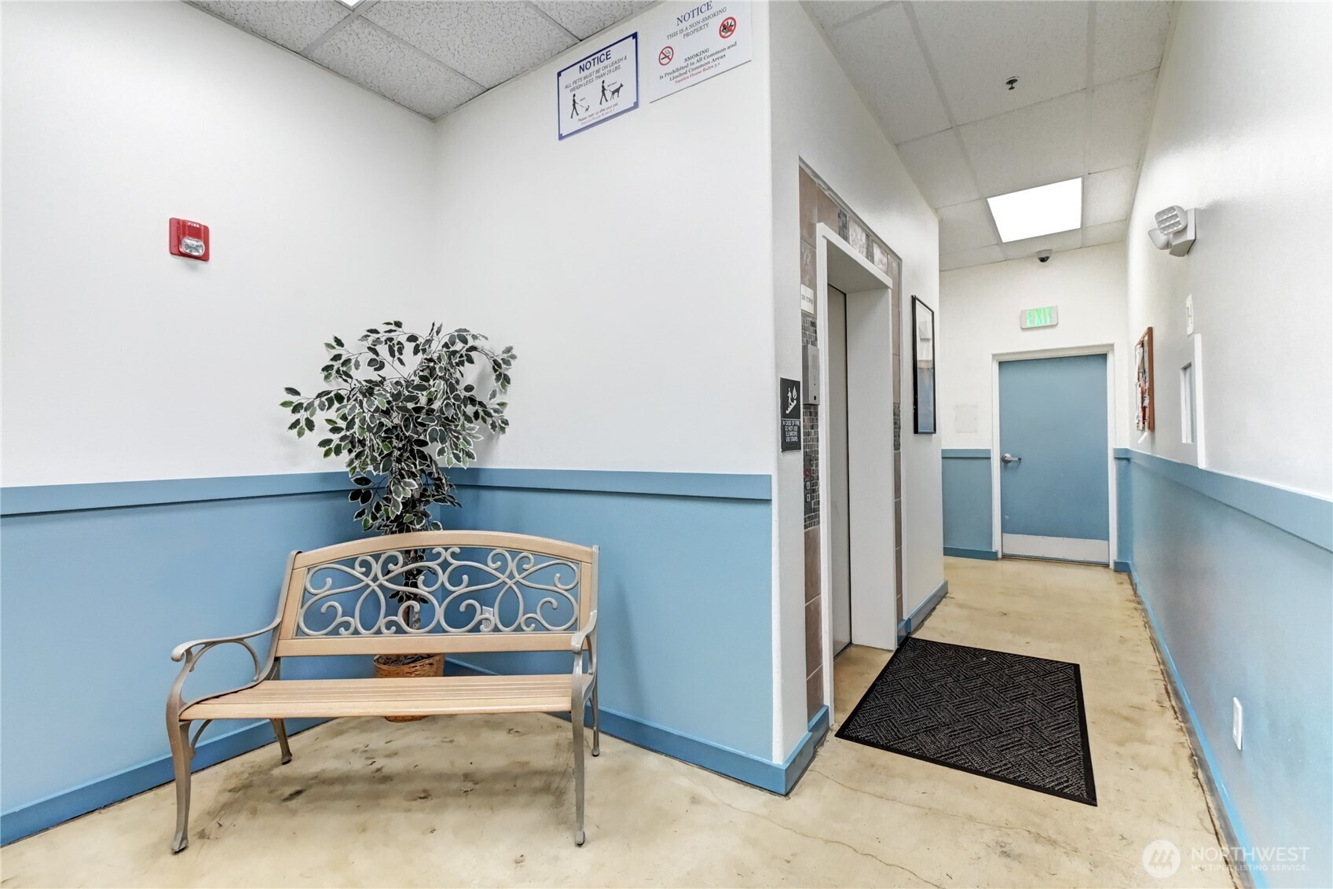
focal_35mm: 15
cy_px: 444
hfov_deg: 100.4
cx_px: 666
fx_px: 555
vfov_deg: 77.3
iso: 3200
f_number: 11
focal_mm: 10
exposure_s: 1/15
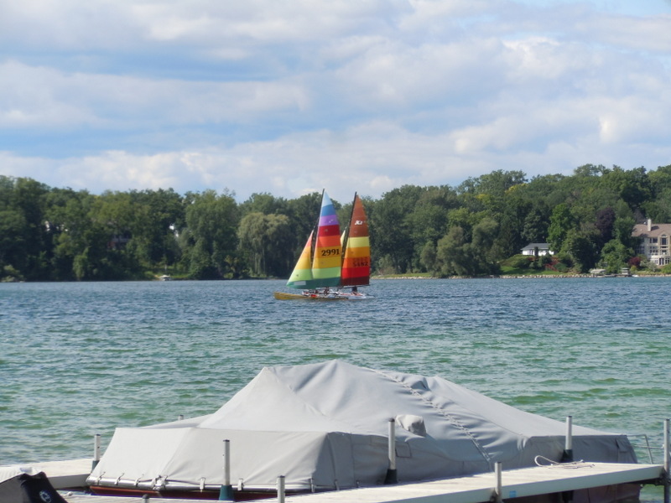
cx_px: 336
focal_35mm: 166
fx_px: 3218
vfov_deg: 8.9
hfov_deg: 11.9
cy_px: 252
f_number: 5.5
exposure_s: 1/400
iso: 100
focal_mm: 29.8
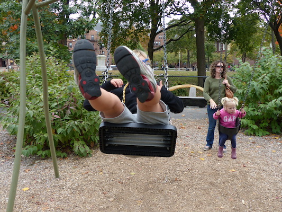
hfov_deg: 52.6
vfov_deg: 40.7
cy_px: 106
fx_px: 285
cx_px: 141
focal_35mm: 35
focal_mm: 6.3
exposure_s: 1/500
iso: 125
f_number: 2.8
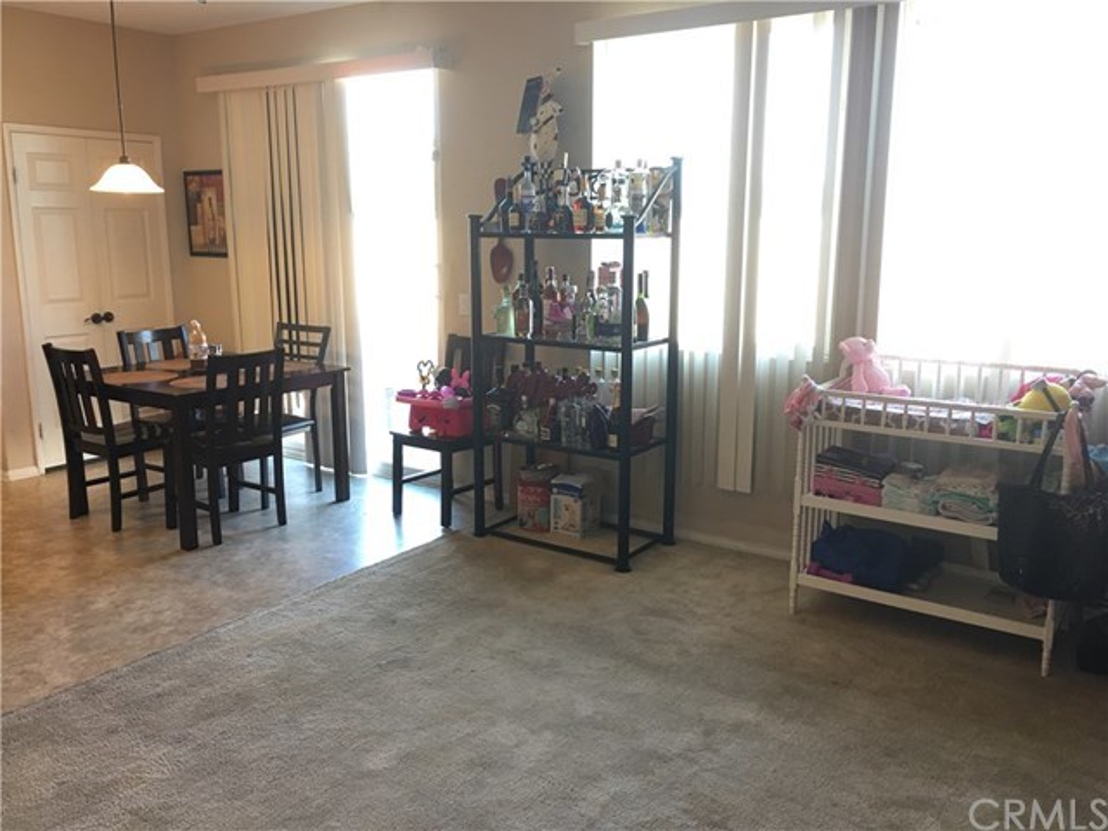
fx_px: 928
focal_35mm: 29
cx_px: 554
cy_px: 416
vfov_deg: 48.2
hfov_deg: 61.7
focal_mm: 4.15
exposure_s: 1/15
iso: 32
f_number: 2.2
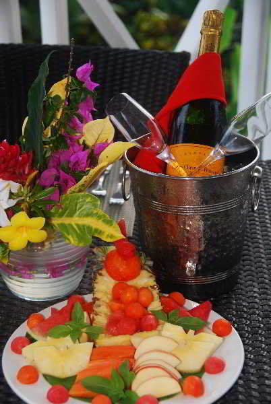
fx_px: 945
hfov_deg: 16.3
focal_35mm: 84
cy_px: 202
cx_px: 136
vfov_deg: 24.2
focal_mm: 56
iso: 200
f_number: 5
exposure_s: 1/100
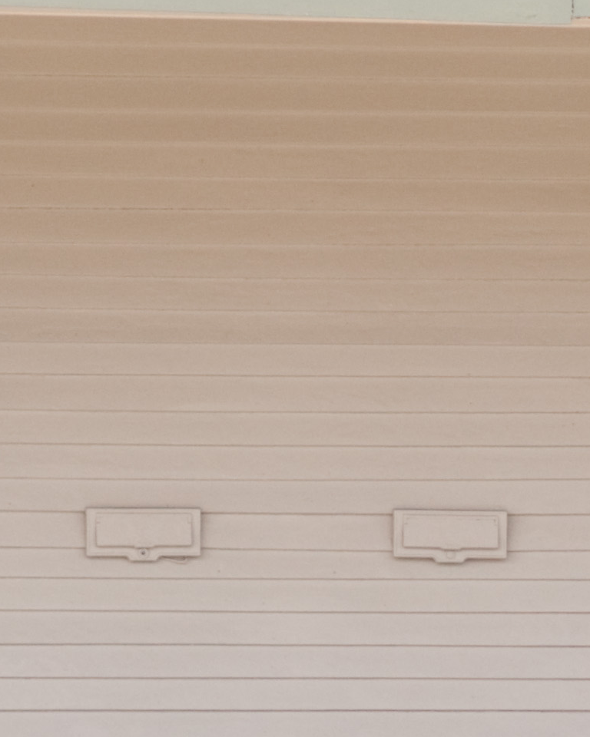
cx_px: 742
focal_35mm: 534
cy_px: 794
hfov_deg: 2.9
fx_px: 11658
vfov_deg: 3.6
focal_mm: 85
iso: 400
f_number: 2
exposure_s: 1/4000
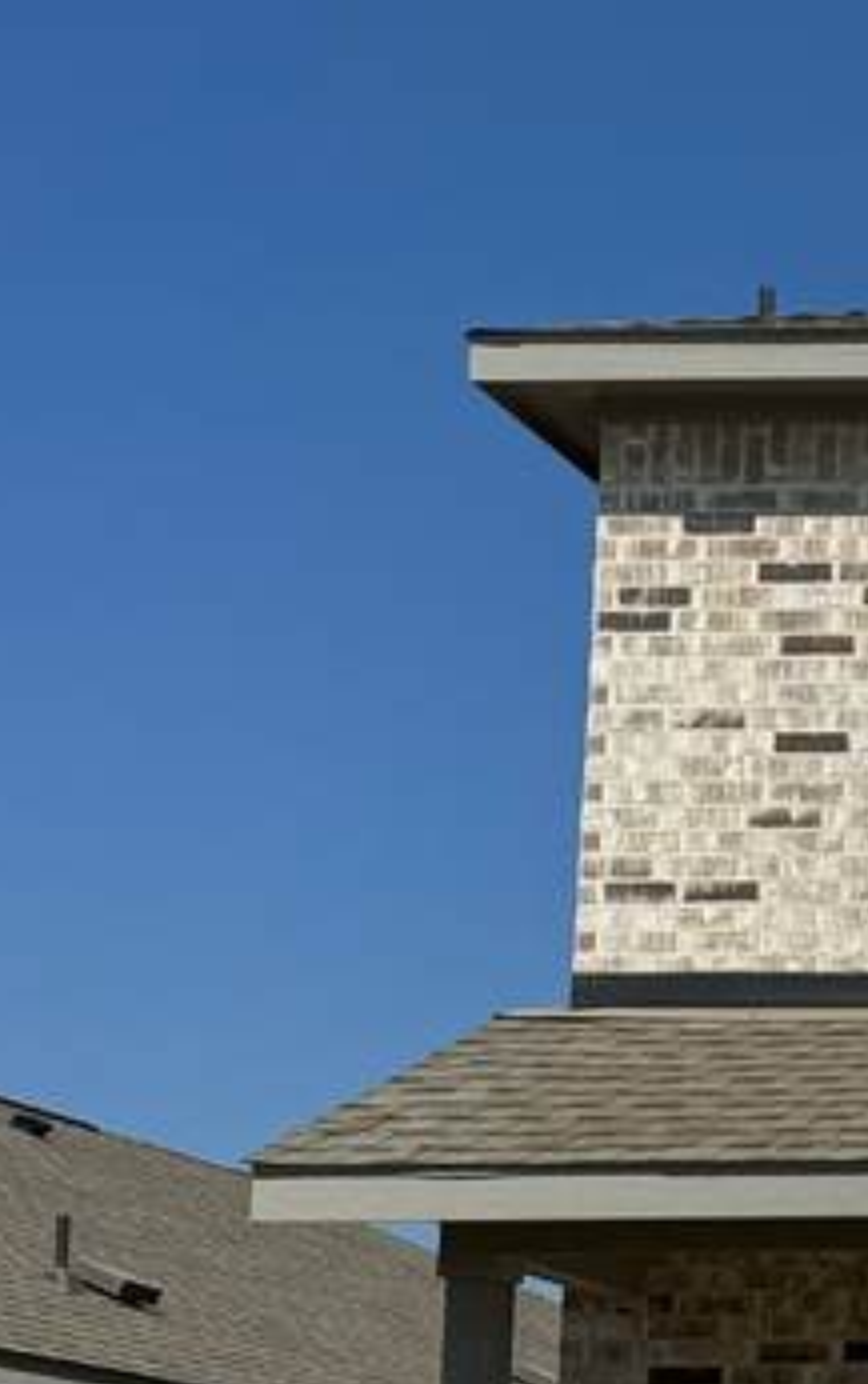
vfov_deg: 21.6
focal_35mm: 94
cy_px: 1212
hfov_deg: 11.2
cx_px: 2216
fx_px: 3549
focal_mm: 6.76
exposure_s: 1/9009
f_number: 1.78
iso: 80
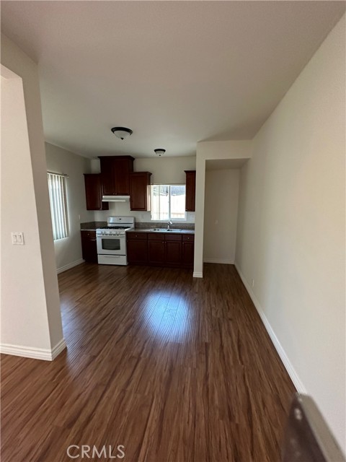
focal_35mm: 14
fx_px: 187
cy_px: 231
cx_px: 173
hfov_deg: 85.7
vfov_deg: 102.1
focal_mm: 2.22
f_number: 2.2
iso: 640
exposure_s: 1/60
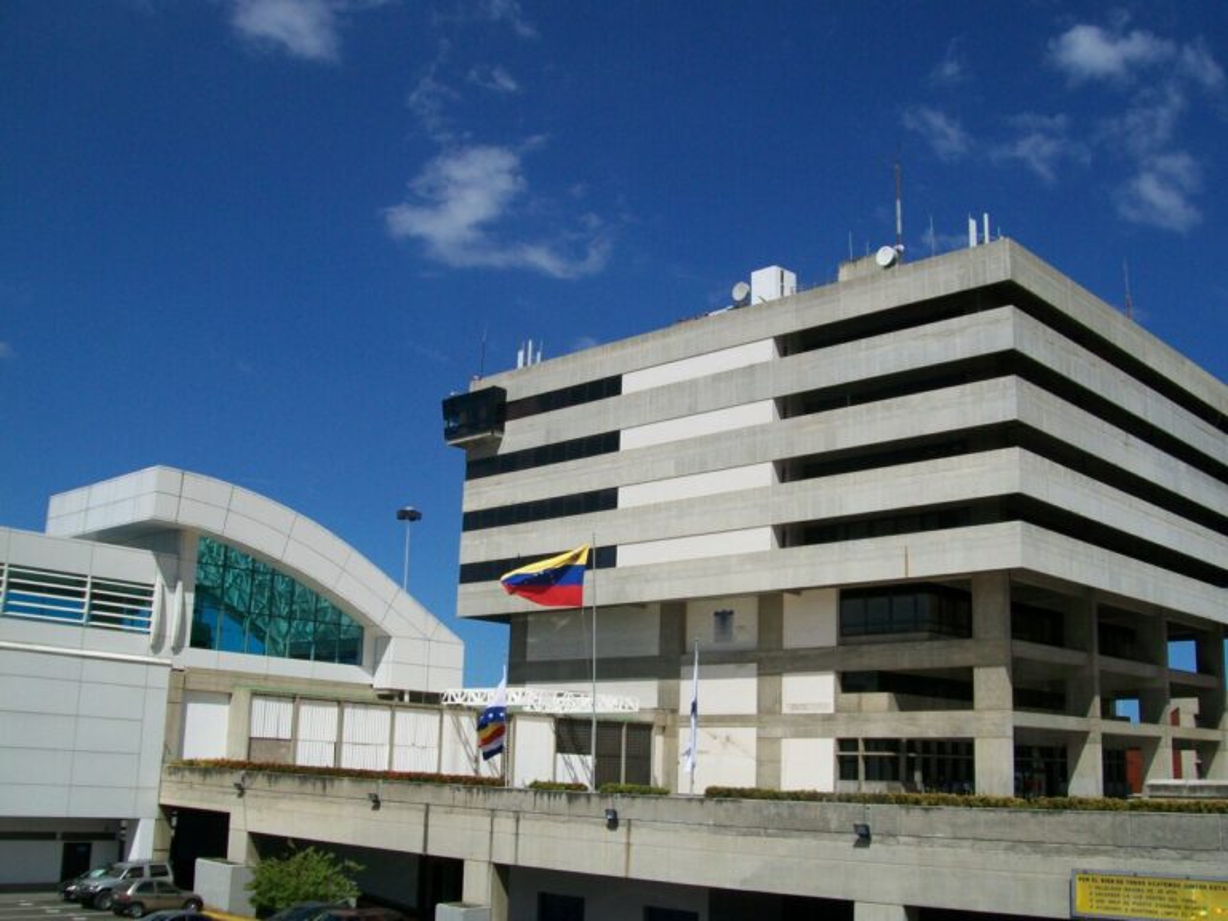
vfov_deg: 39.7
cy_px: 460
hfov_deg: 51.4
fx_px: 1277
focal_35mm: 36
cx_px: 614
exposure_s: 1/1000
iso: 64
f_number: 4.8
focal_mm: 6
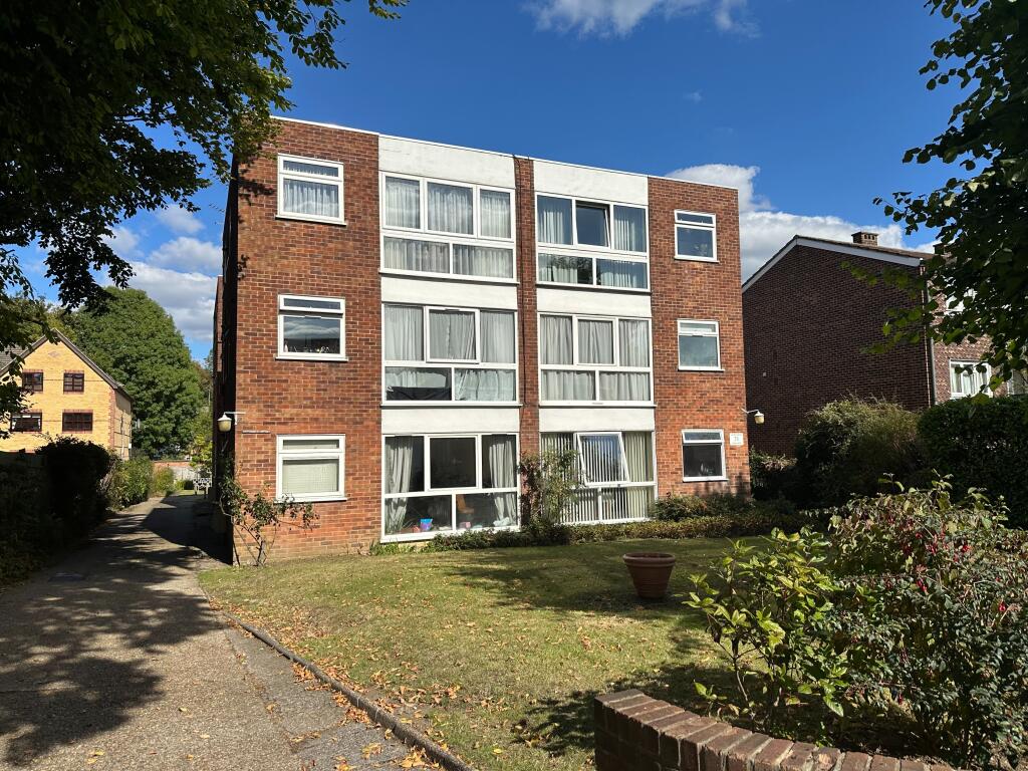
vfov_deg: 56.8
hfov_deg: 71.6
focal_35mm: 24
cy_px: 386
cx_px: 514
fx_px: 713
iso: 80
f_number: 1.78
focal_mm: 6.86
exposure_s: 1/7042
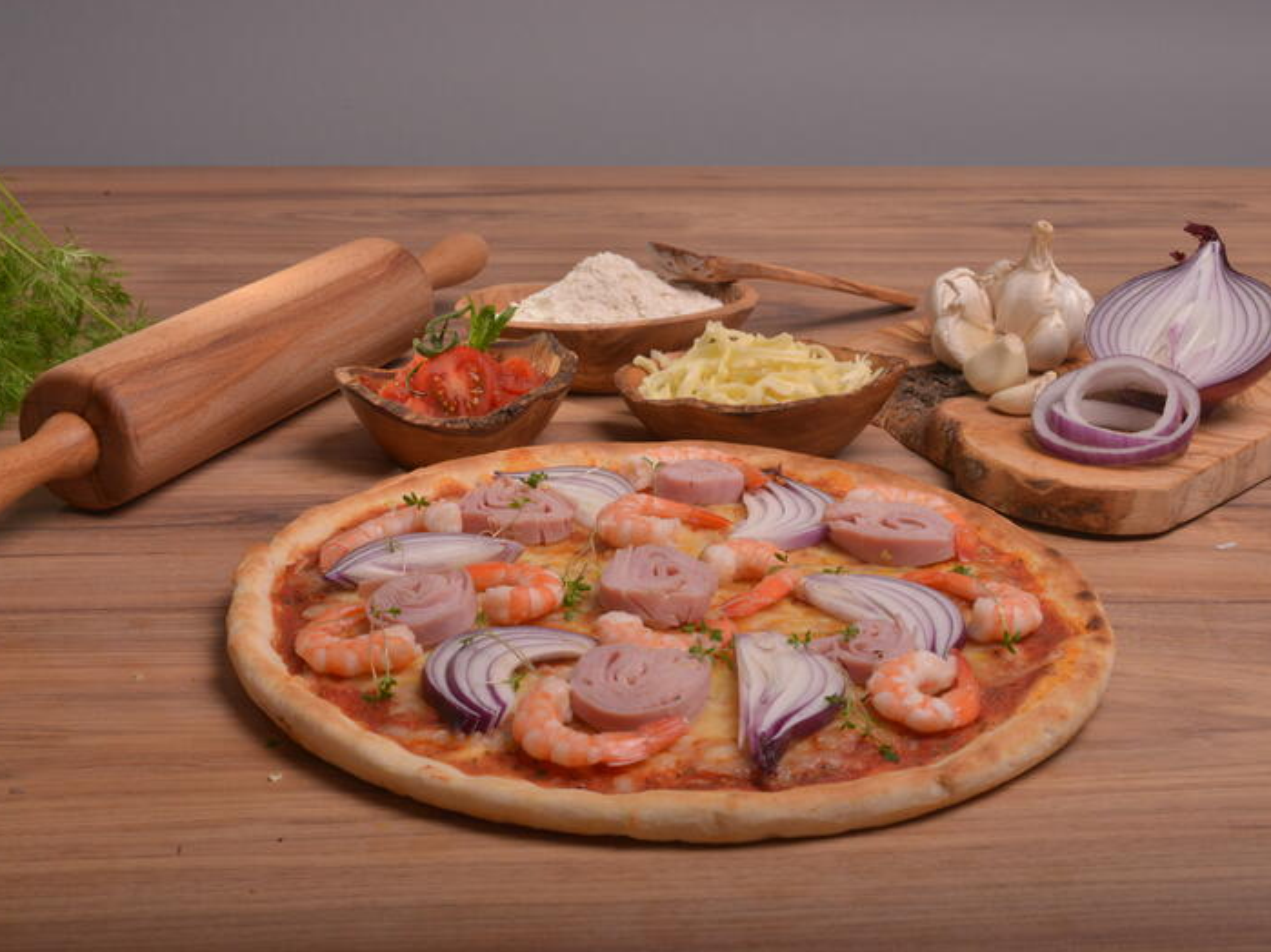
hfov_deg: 34.9
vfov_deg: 26.6
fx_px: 2019
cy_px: 479
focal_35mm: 55
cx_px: 587
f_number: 16
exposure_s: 1/250
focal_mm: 50
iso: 1000
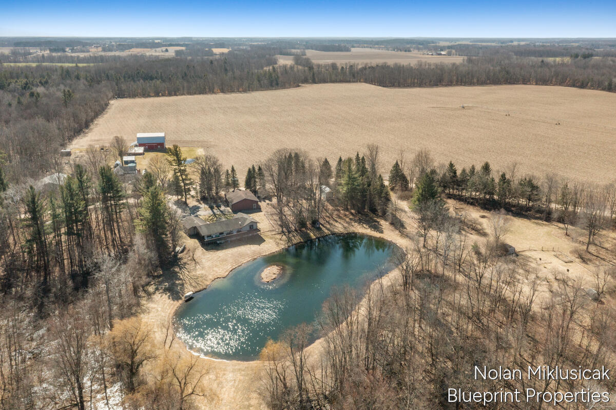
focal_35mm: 28
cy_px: 205
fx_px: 479
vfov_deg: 46.4
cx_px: 308
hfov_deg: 65.5
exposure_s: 1/400
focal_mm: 10.26
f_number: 11
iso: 200
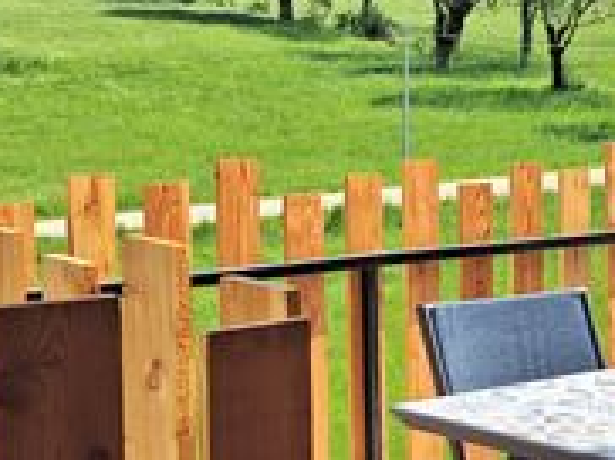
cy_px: 200
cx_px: 324
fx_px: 1348
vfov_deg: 19.3
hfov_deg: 25.7
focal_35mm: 76
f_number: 1.8
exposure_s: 1/1818
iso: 40
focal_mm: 5.54
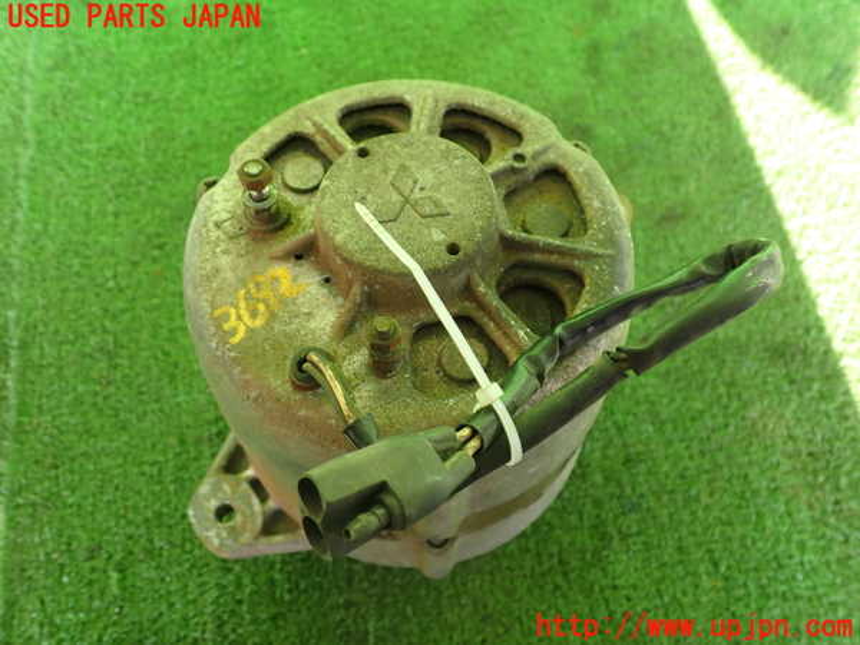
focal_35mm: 30
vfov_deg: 46.8
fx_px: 745
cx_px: 430
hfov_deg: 60.0
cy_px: 322
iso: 125
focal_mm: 5.4
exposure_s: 1/60
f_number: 2.3
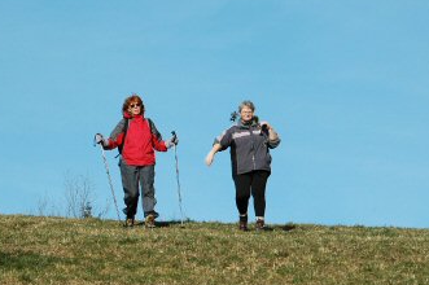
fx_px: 2964
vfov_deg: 5.5
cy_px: 141
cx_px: 202
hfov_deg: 8.3
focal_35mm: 249
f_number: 8
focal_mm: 110
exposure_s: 1/500
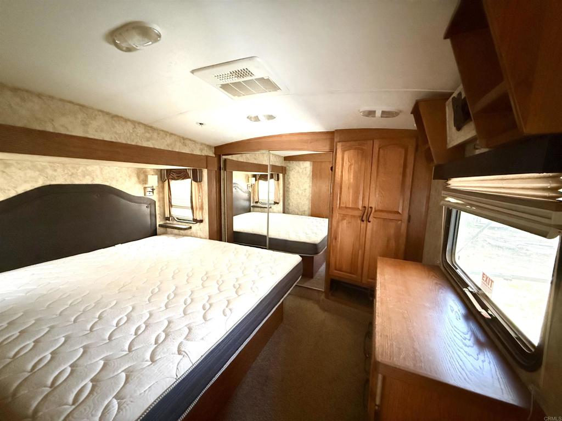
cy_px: 210
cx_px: 281
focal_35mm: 14
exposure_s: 1/49
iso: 1250
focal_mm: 2.22
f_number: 2.2
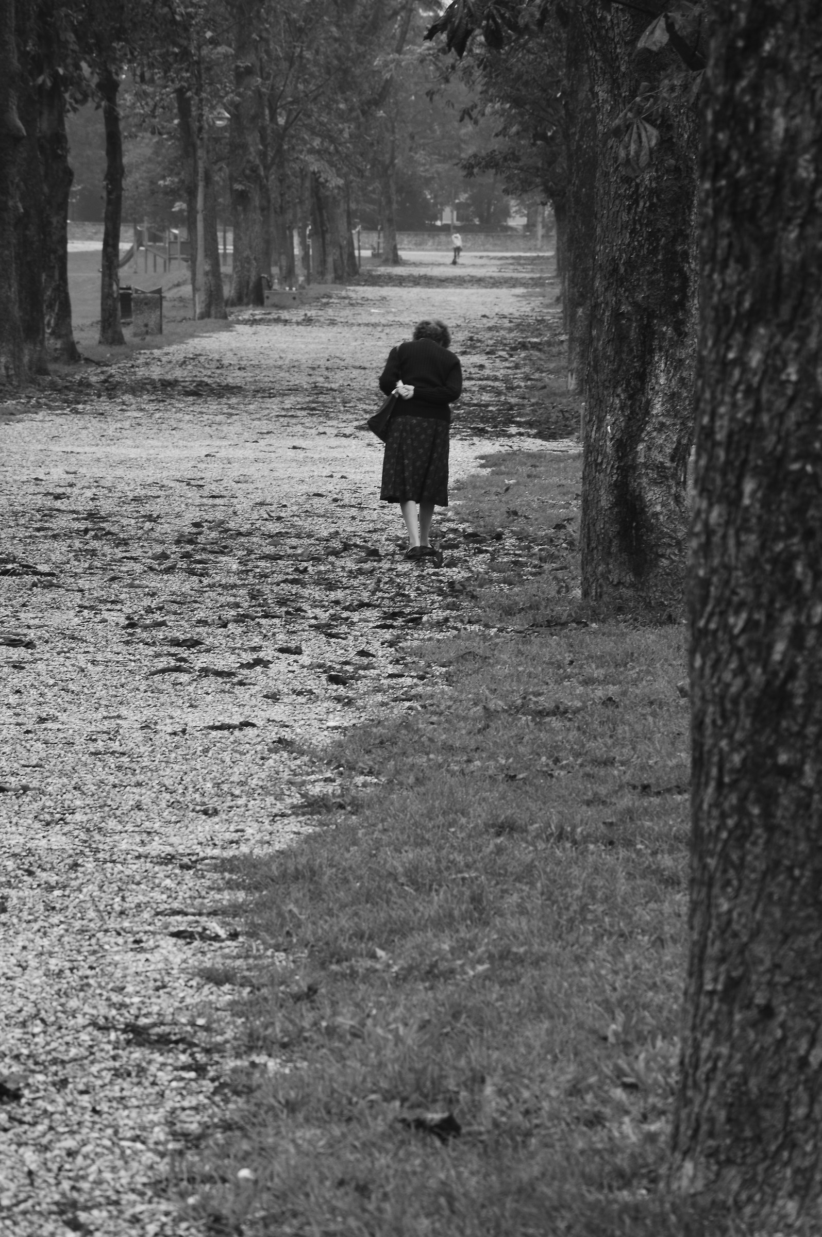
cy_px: 618
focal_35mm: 158
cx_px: 411
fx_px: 5406
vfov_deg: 13.1
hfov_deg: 8.7
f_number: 8
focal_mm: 105
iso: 200
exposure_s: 1/50
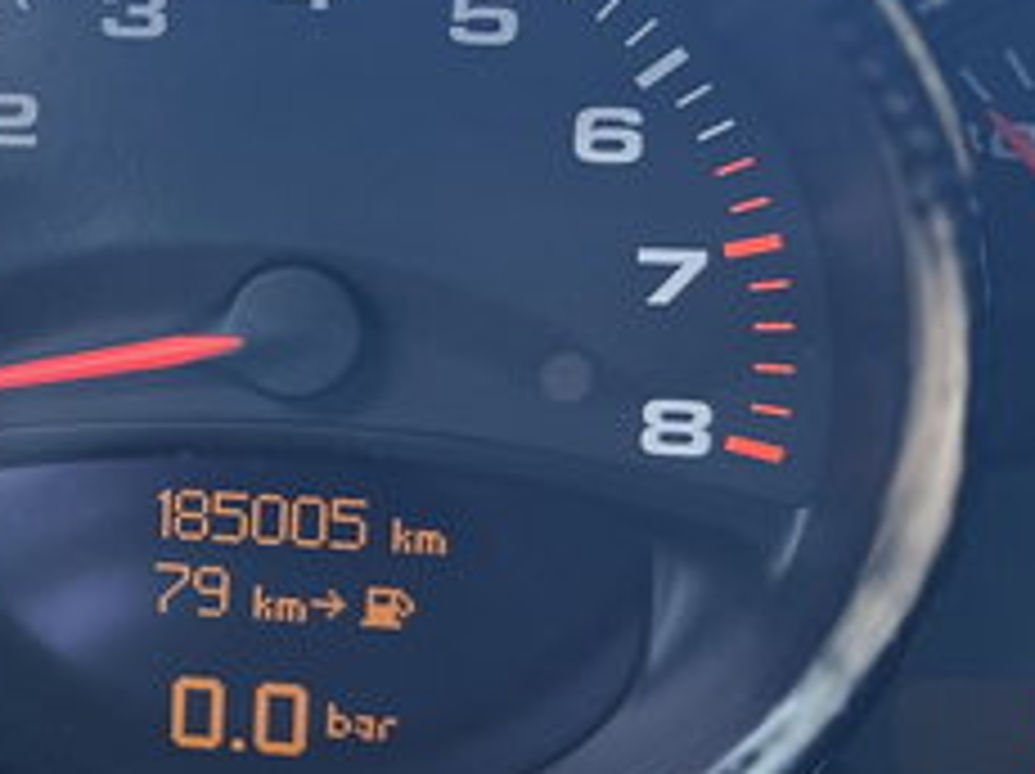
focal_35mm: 87
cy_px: 292
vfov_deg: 16.9
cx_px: -284
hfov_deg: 20.7
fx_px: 2599
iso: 125
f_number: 1.5
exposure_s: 1/121
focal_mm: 5.7
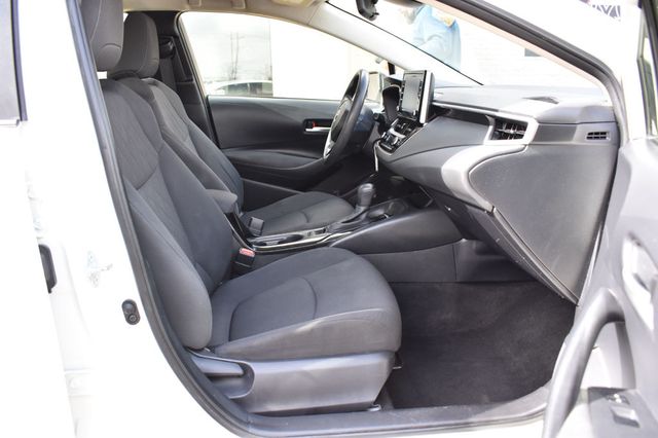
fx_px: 548
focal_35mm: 30
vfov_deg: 43.6
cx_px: 329
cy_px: 219
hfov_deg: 62.0
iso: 450
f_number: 5.6
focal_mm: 20
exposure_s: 1/125
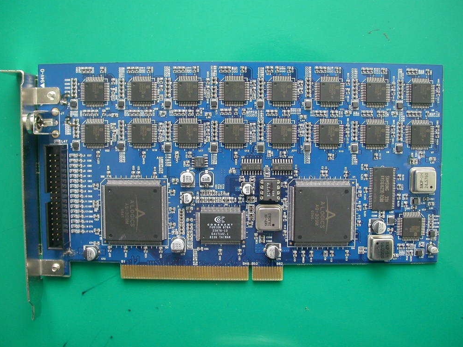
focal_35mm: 39
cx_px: 228
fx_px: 522
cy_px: 175
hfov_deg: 47.9
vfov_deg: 36.8
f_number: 2.6
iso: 100
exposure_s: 1/20.3
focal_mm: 7.85
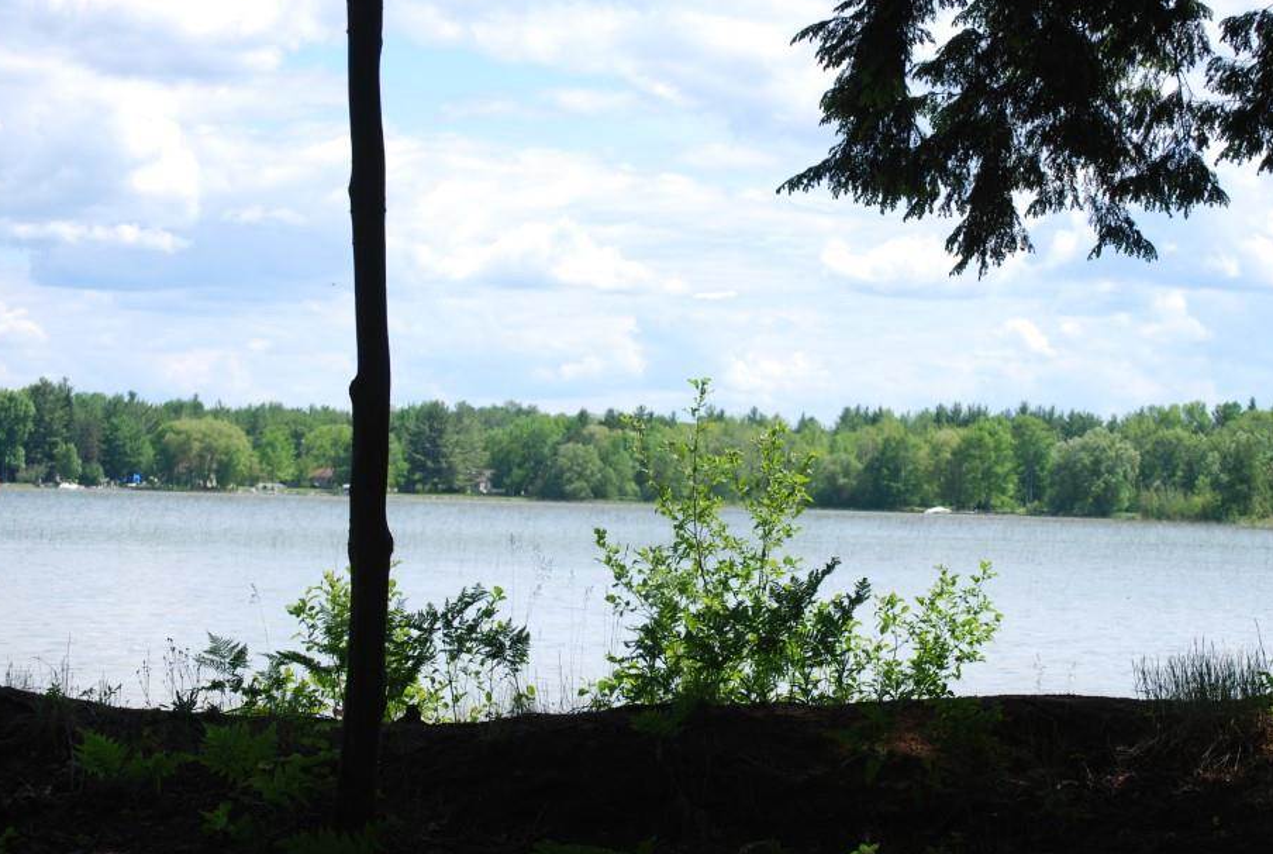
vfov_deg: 13.1
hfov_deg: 19.5
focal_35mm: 105
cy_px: 474
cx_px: 723
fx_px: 3706
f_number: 8
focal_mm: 55
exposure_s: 1/250
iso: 100
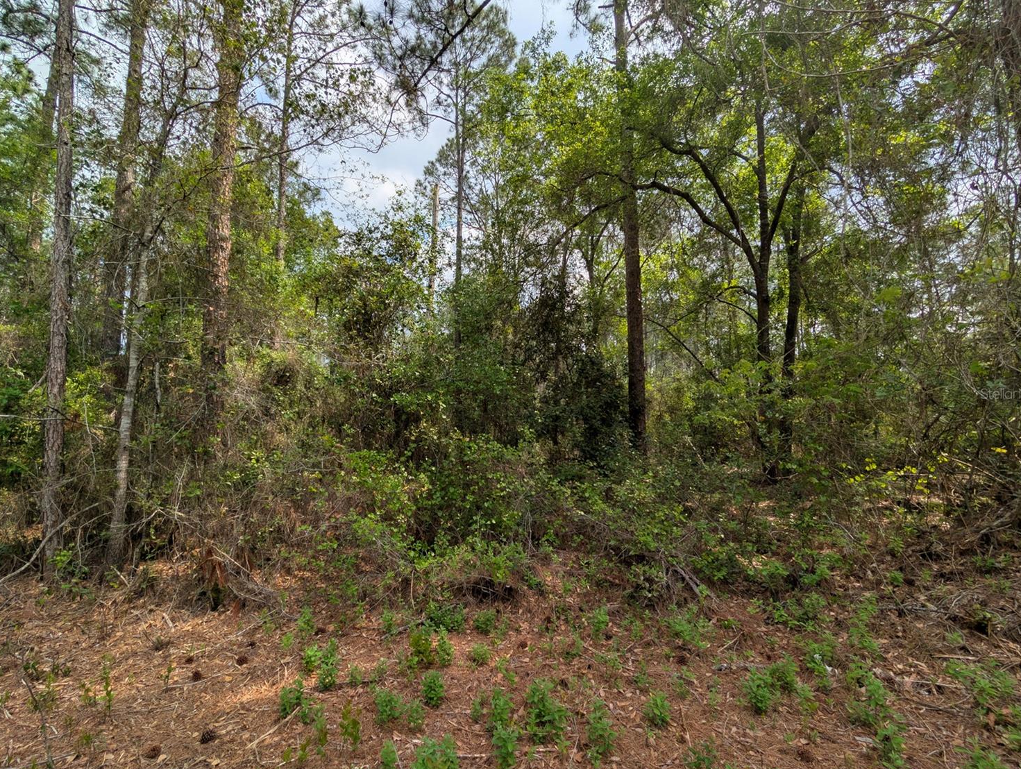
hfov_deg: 106.1
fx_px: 384
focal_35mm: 13
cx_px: 493
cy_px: 394
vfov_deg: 90.1
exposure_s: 1/2882
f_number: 1.7
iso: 51
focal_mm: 2.02
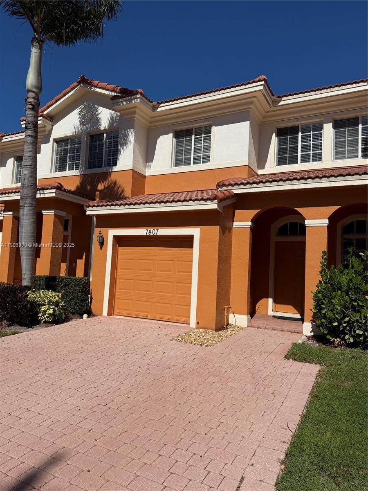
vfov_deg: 71.6
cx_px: 184
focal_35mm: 24
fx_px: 340
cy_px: 246
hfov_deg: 56.8
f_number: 1.78
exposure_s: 1/11905
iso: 80
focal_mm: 6.76
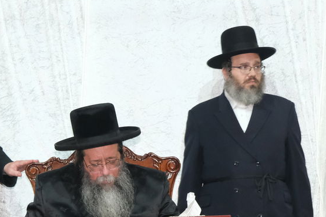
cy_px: 195
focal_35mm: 111
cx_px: 132
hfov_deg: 18.4
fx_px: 1005
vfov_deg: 12.3
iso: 4000
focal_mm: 29.2
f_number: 4
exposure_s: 1/60
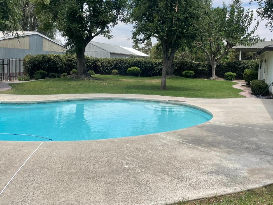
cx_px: 127
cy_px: 85
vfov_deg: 35.9
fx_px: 315
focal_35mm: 40
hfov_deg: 46.8
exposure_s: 1/2681
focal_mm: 4.2
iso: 32
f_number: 1.6
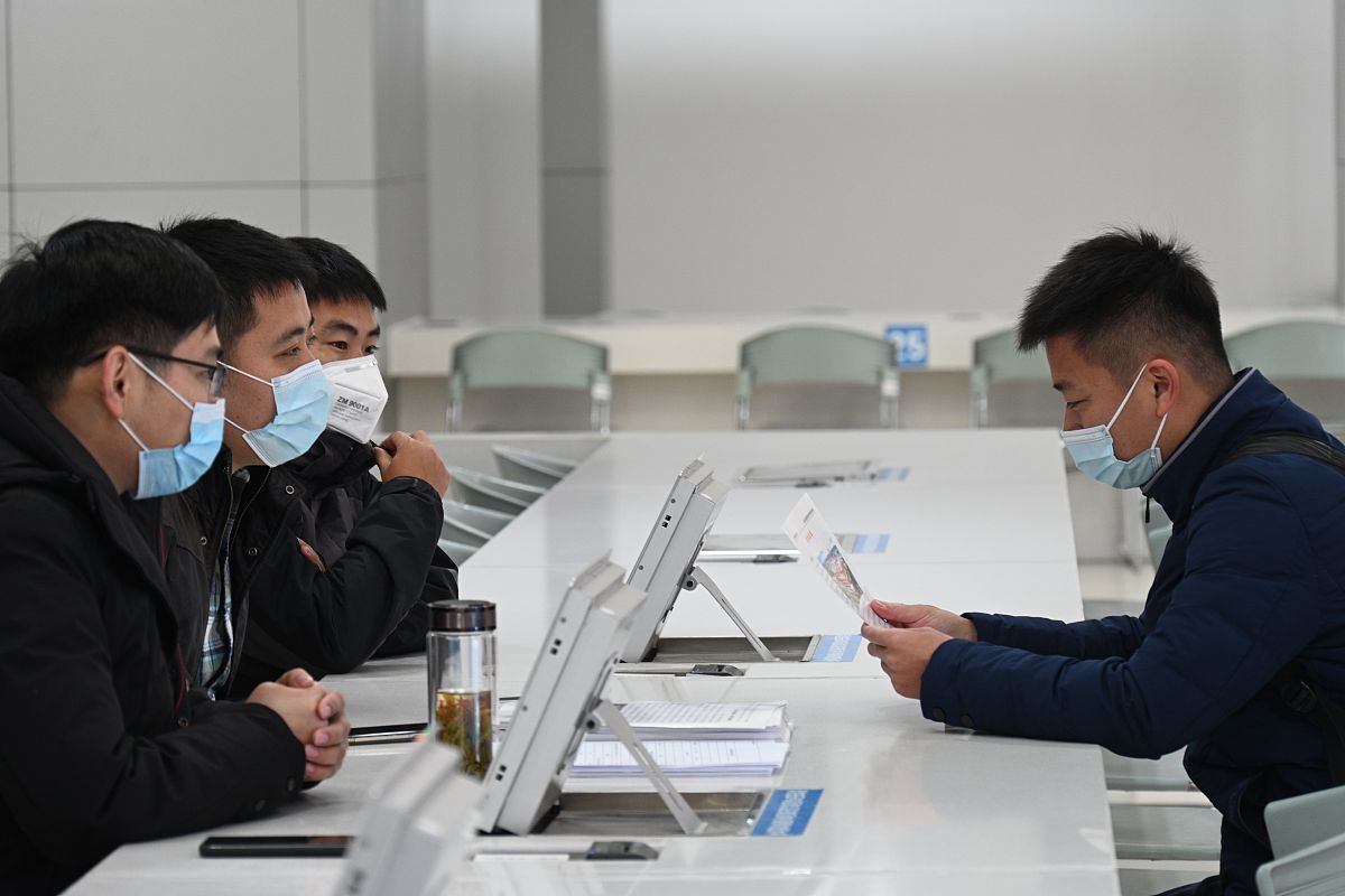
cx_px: 672
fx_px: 5230
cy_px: 448
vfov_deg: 9.8
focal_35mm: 140
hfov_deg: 14.7
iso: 800
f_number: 7.1
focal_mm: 140
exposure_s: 1/30
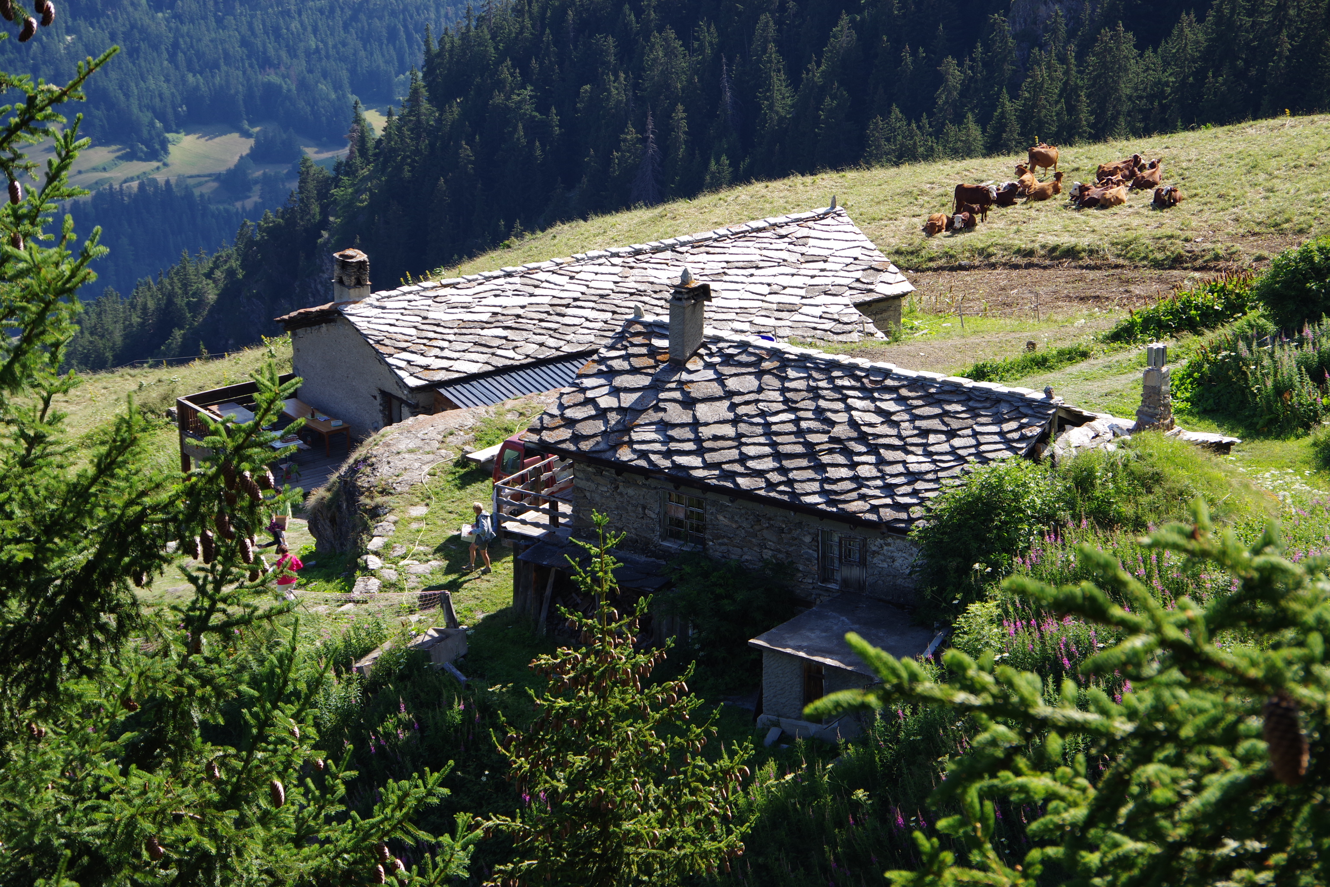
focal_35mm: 90
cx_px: 665
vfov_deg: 15.2
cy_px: 444
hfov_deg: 22.6
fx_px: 3325
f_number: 8
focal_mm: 60
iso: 100
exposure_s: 1/100
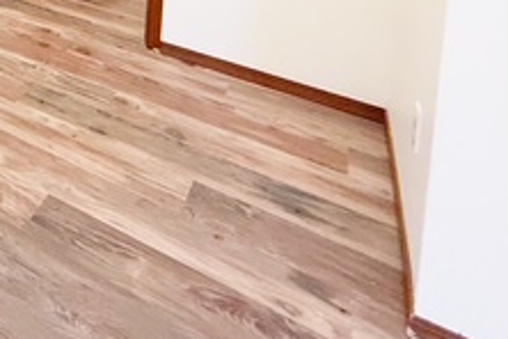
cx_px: -185
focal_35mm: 42
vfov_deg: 23.8
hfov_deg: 32.1
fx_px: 593
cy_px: -195
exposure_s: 1/60
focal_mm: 2.22
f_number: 2.2
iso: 200
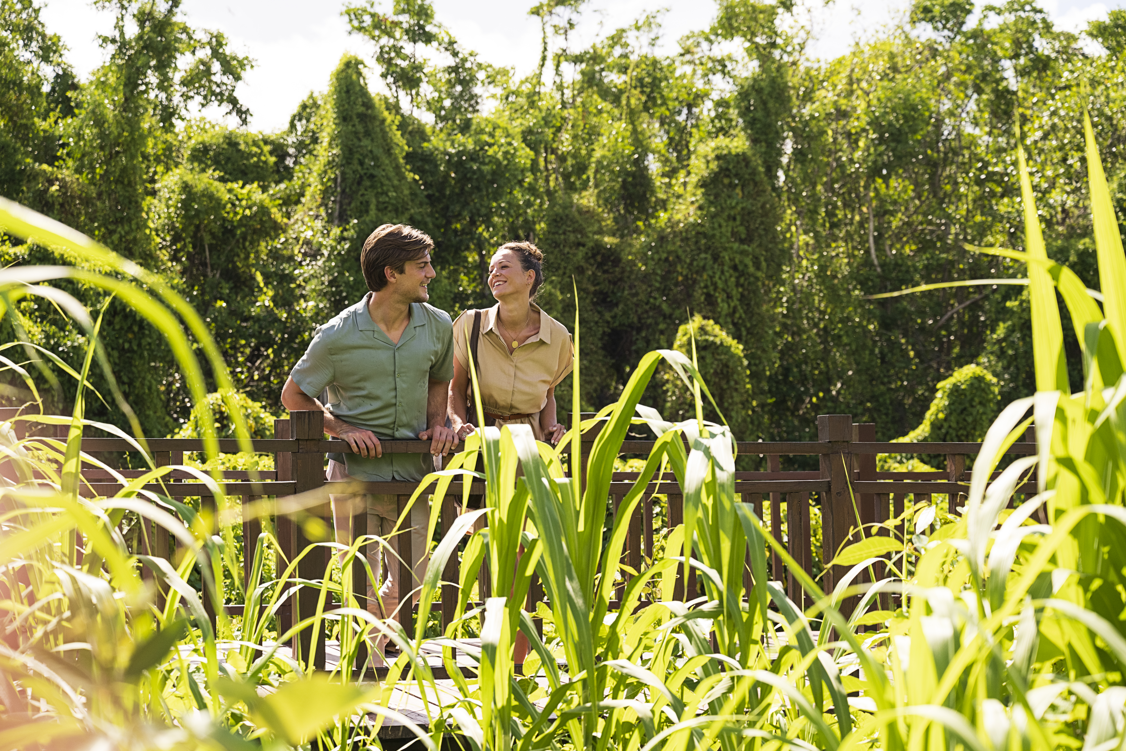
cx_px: 557
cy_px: 374
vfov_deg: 19.2
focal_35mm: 71
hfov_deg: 28.5
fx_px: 2220
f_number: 4.5
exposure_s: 1/2000
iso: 400
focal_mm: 70
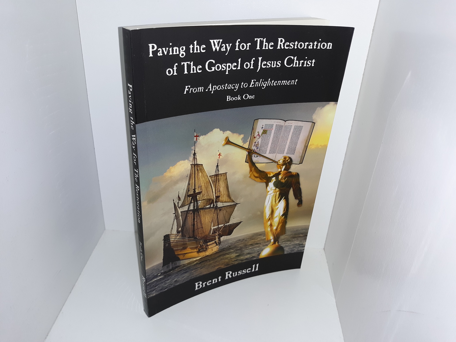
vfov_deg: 49.7
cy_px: 171
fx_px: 369
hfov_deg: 63.4
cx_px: 228
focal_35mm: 28
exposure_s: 1/120
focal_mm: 3.7
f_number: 1.7
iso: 40
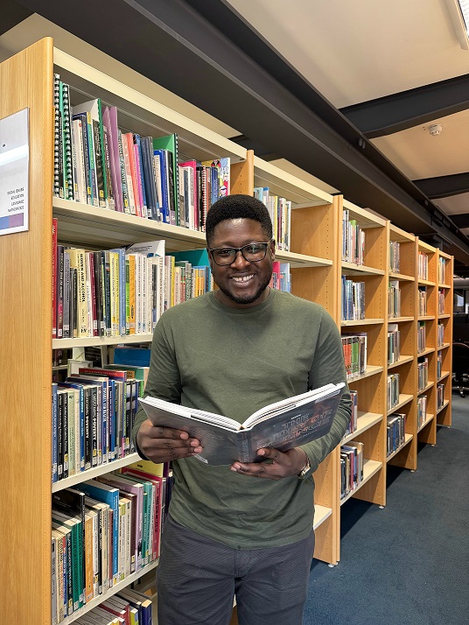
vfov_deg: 71.6
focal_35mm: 24
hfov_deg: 56.8
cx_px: 234
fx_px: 433
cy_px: 312
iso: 160
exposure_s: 1/50
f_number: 1.78
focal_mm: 6.76
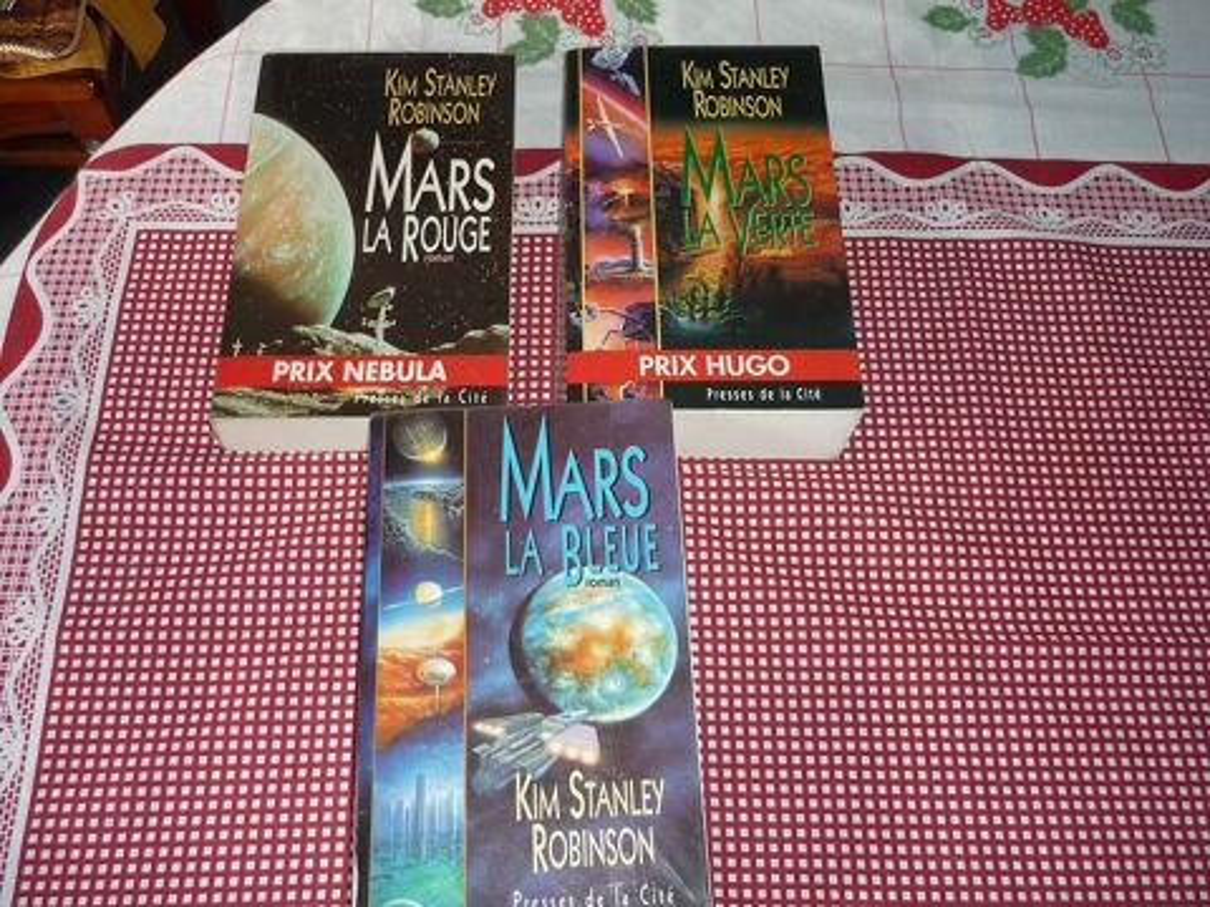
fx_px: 1154
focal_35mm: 33
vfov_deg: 42.9
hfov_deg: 55.4
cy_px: 454
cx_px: 605
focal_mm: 5.5
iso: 100
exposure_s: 1/30
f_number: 2.8
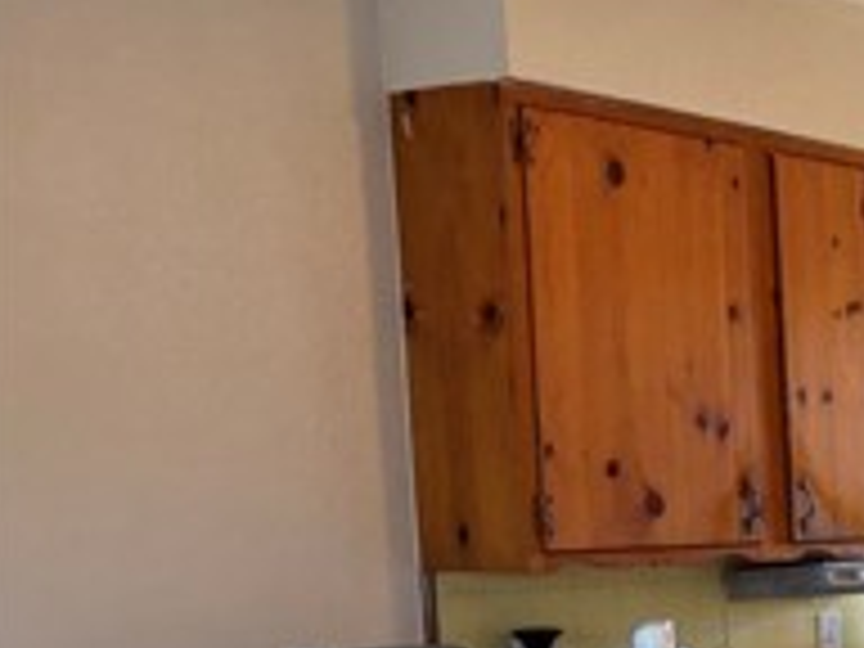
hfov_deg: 19.8
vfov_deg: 17.7
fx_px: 1997
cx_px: 1422
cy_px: 738
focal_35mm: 80
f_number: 1.78
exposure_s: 1/120
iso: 125
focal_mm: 6.76
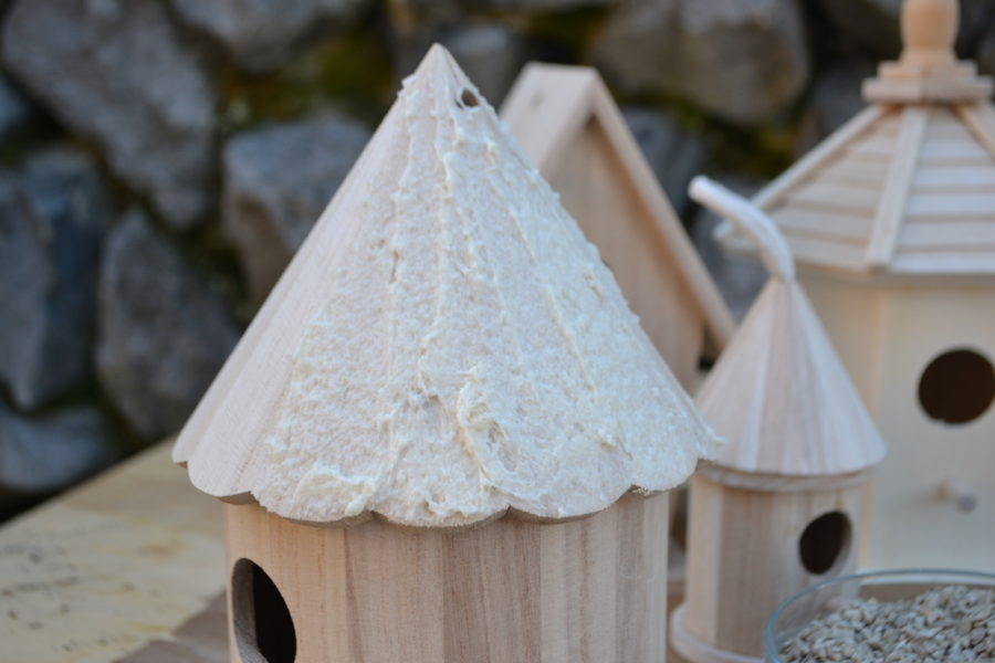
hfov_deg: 36.9
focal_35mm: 54
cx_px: 498
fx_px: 1492
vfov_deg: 25.1
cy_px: 332
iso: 400
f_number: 5.3
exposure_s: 1/100
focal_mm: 36
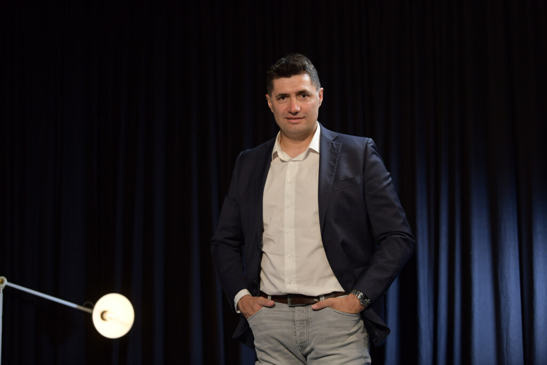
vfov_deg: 18.2
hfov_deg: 27.0
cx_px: 274
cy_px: 182
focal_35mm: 75
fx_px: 1139
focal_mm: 75
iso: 1000
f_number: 3.2
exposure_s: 1/250
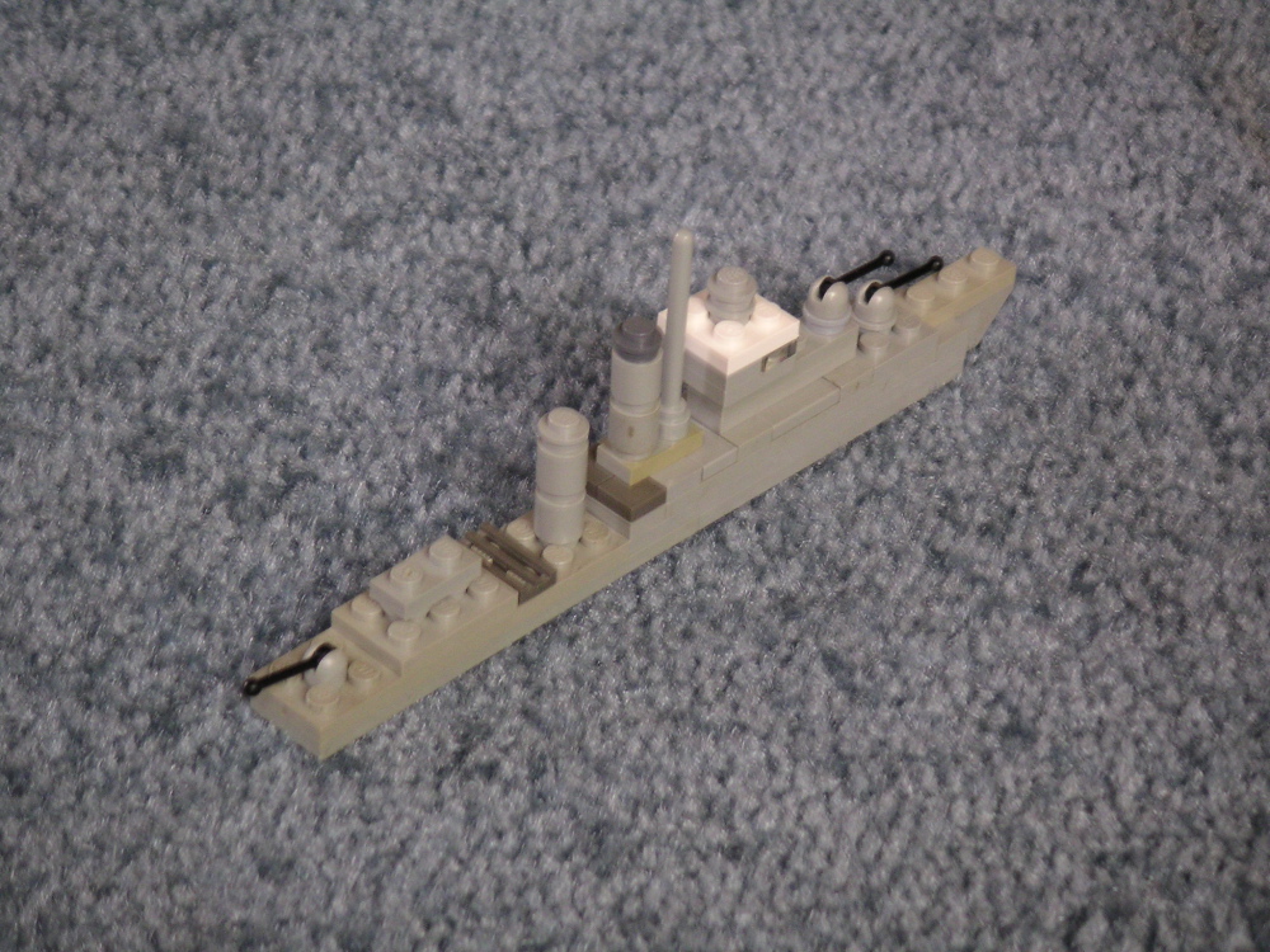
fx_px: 3926
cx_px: 635
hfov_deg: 18.4
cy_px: 476
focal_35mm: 107
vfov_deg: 13.8
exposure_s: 1/10
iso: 100
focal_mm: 16.5
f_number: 3.6
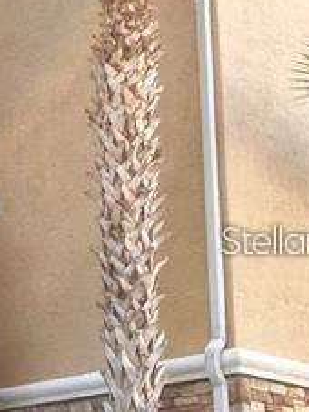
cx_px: -131
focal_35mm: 98
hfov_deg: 14.2
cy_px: 240
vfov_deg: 20.0
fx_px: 1167
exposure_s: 1/120
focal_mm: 4.15
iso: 32
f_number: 2.2
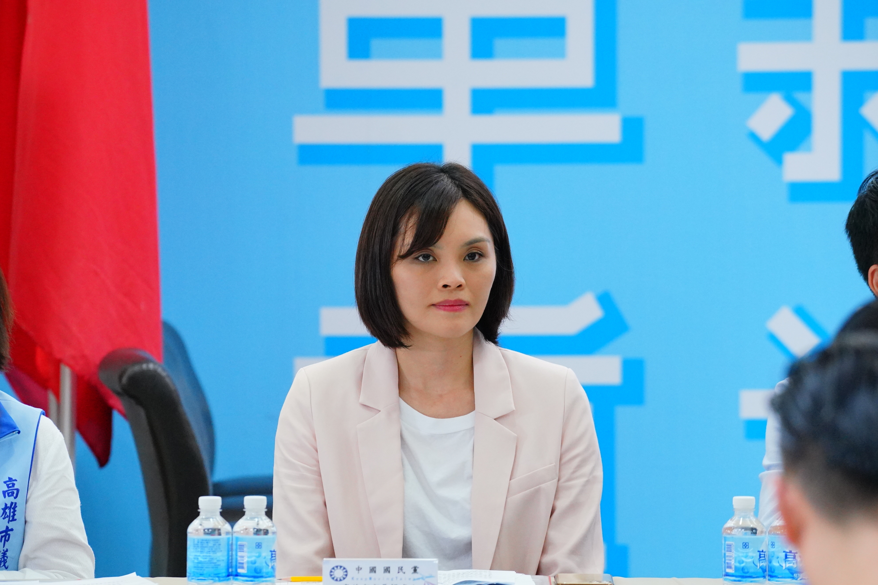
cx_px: 439
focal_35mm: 294
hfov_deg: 7.0
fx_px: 7170
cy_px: 292
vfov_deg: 4.7
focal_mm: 196
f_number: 5
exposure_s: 1/200
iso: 3200
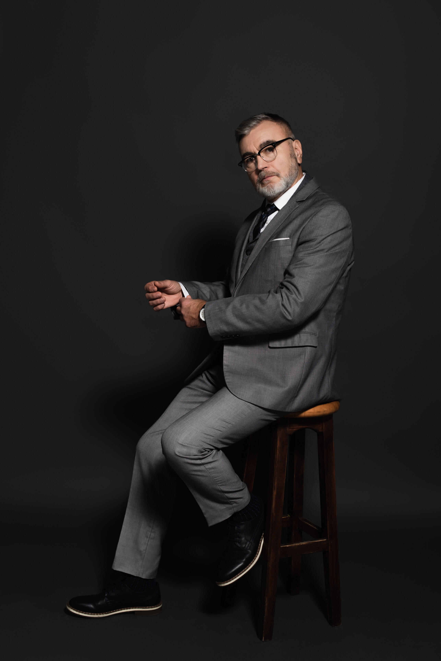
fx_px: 918
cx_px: 220
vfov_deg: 39.6
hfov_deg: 27.0
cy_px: 330
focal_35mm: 50
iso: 100
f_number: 5
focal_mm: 50
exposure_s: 1/160
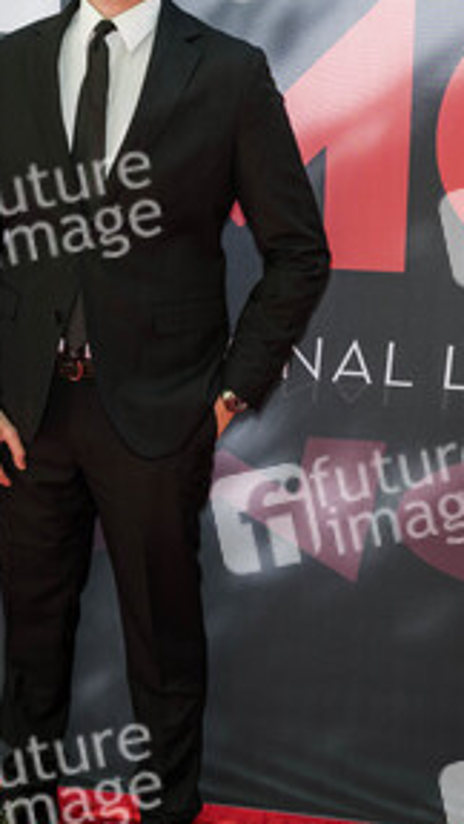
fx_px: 984
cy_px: 363
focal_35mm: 45
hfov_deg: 26.1
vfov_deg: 45.4
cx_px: 97
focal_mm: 31
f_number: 5.6
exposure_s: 1/200
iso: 800
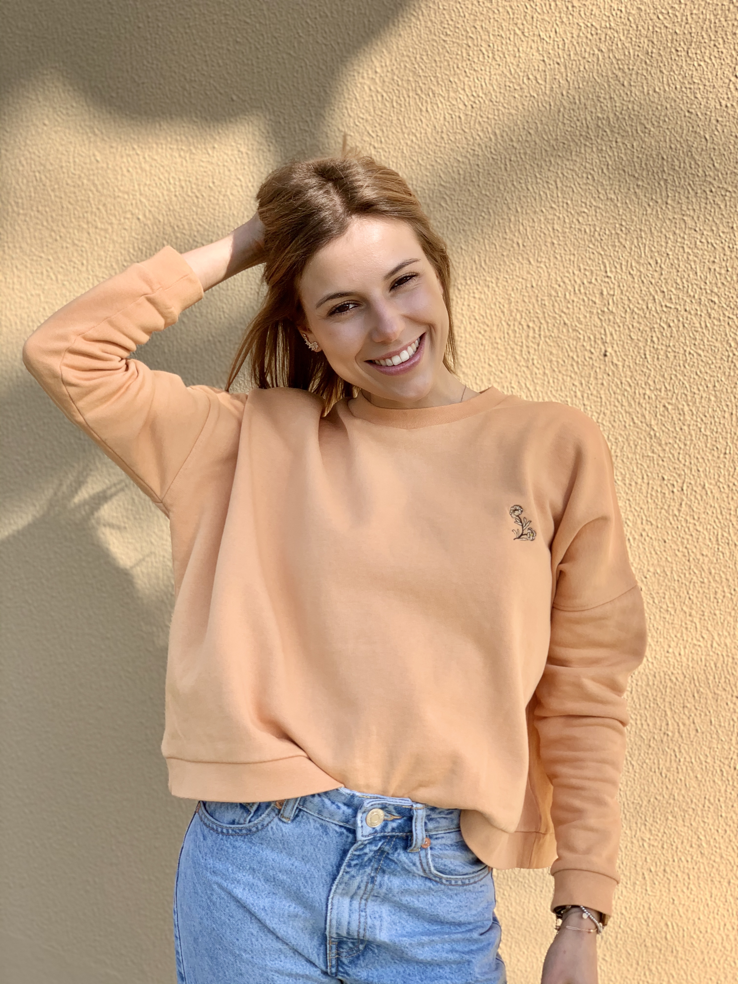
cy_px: 492
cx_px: 369
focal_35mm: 52
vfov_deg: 36.8
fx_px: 1478
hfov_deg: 28.0
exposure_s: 1/657
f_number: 2.4
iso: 16
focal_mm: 6
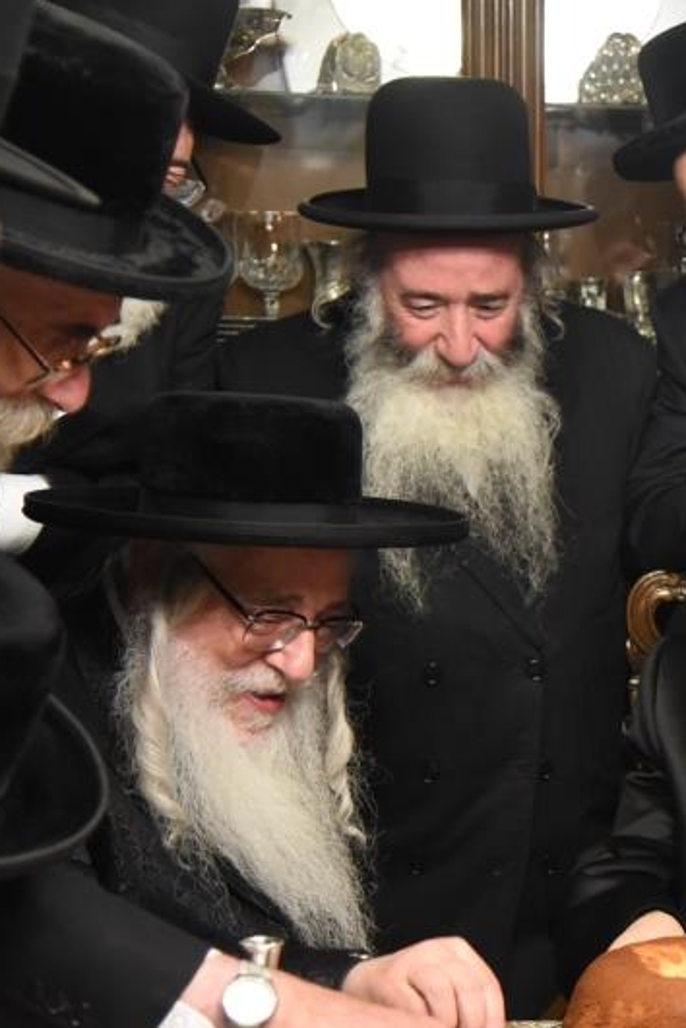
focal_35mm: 112
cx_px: 750
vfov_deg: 18.2
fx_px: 3201
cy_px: 656
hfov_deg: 12.0
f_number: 4
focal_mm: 58
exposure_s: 1/60
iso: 4000
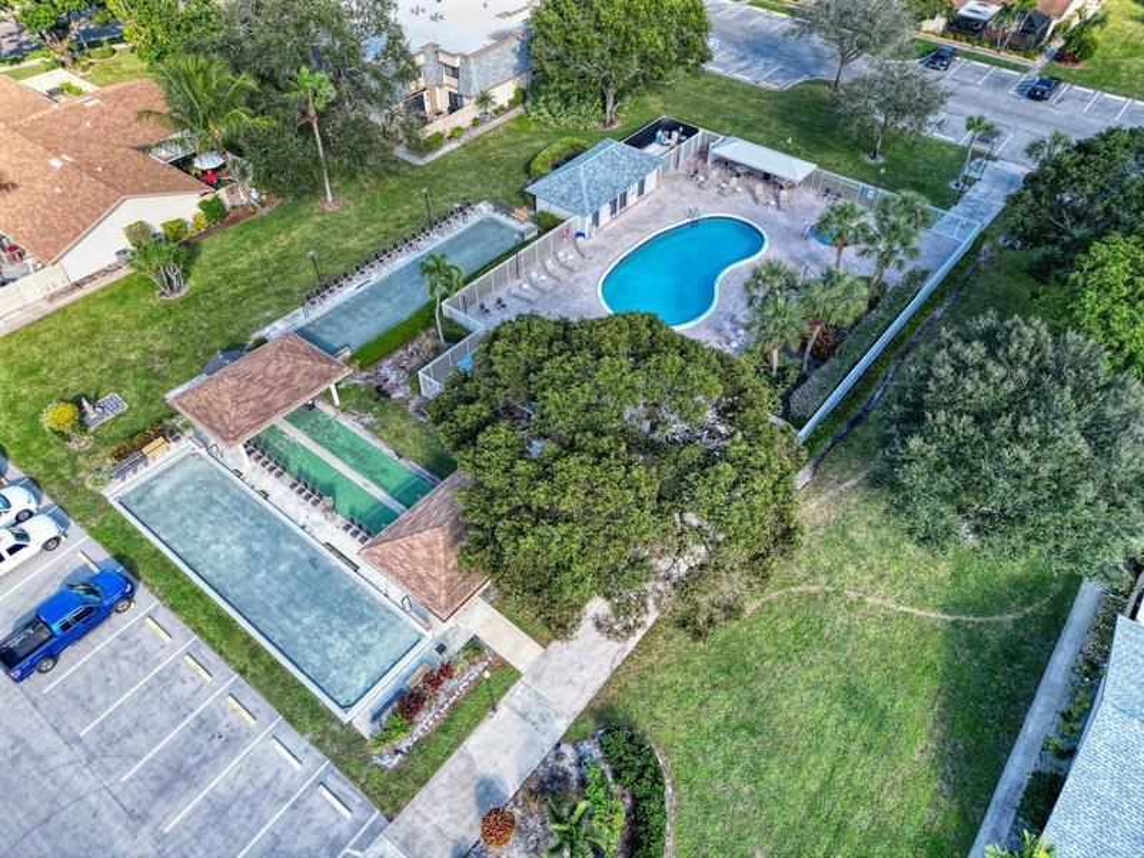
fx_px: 793
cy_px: 429
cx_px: 572
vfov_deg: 56.8
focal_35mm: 24
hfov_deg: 71.6
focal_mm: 6.7
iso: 140
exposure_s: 1/800
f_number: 1.7
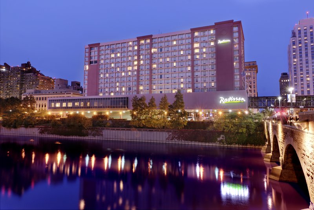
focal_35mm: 22
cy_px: 105
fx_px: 196
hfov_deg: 77.3
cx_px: 157
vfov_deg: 56.3
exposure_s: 2.5
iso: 100
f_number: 11
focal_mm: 15
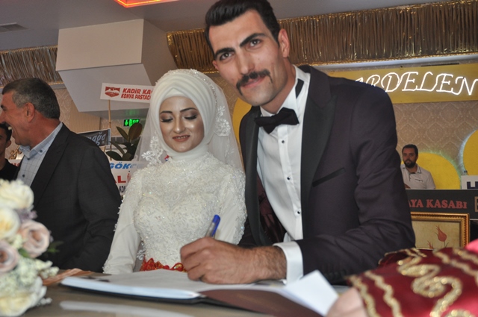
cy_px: 158
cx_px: 239
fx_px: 537
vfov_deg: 32.9
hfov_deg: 48.0
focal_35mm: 40
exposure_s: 1/60
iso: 800
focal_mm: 27
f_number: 3.8
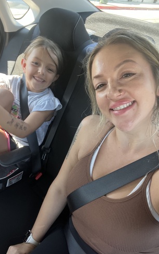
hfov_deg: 49.3
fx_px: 173
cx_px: 76
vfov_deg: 72.5
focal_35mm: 25
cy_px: 130
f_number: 2.2
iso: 100
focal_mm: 2.71
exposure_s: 1/100
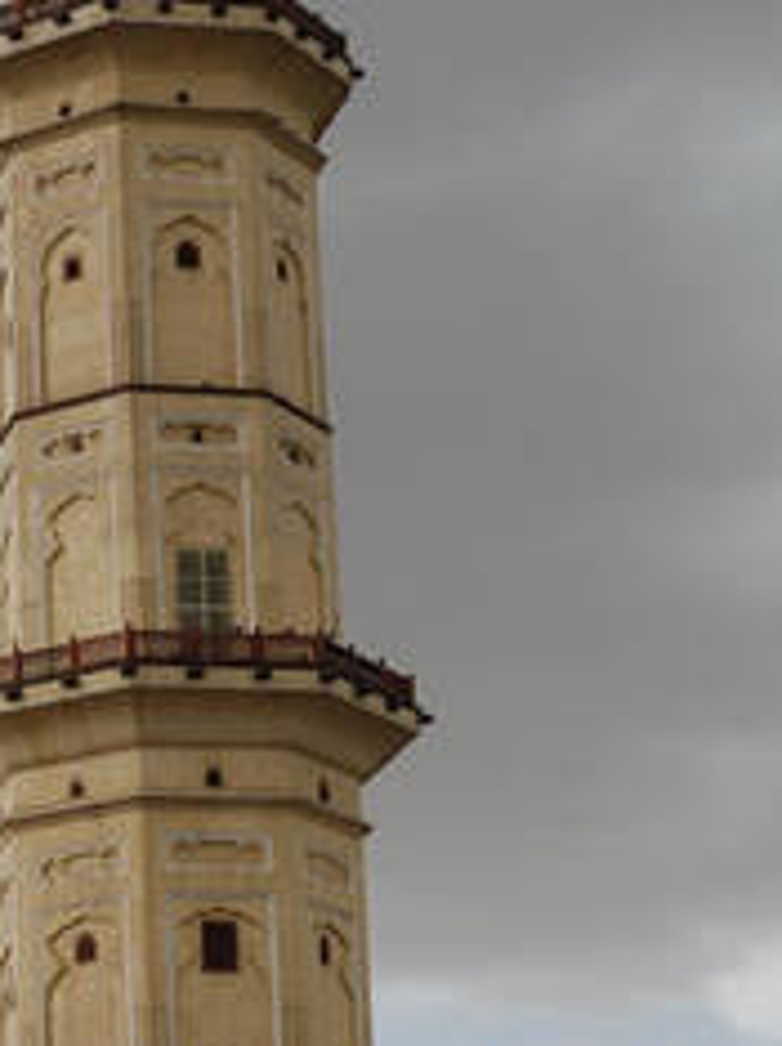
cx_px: -4
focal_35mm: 121
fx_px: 3651
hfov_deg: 12.1
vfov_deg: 16.2
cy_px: 814
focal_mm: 28
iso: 100
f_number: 6.3
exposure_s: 1/160
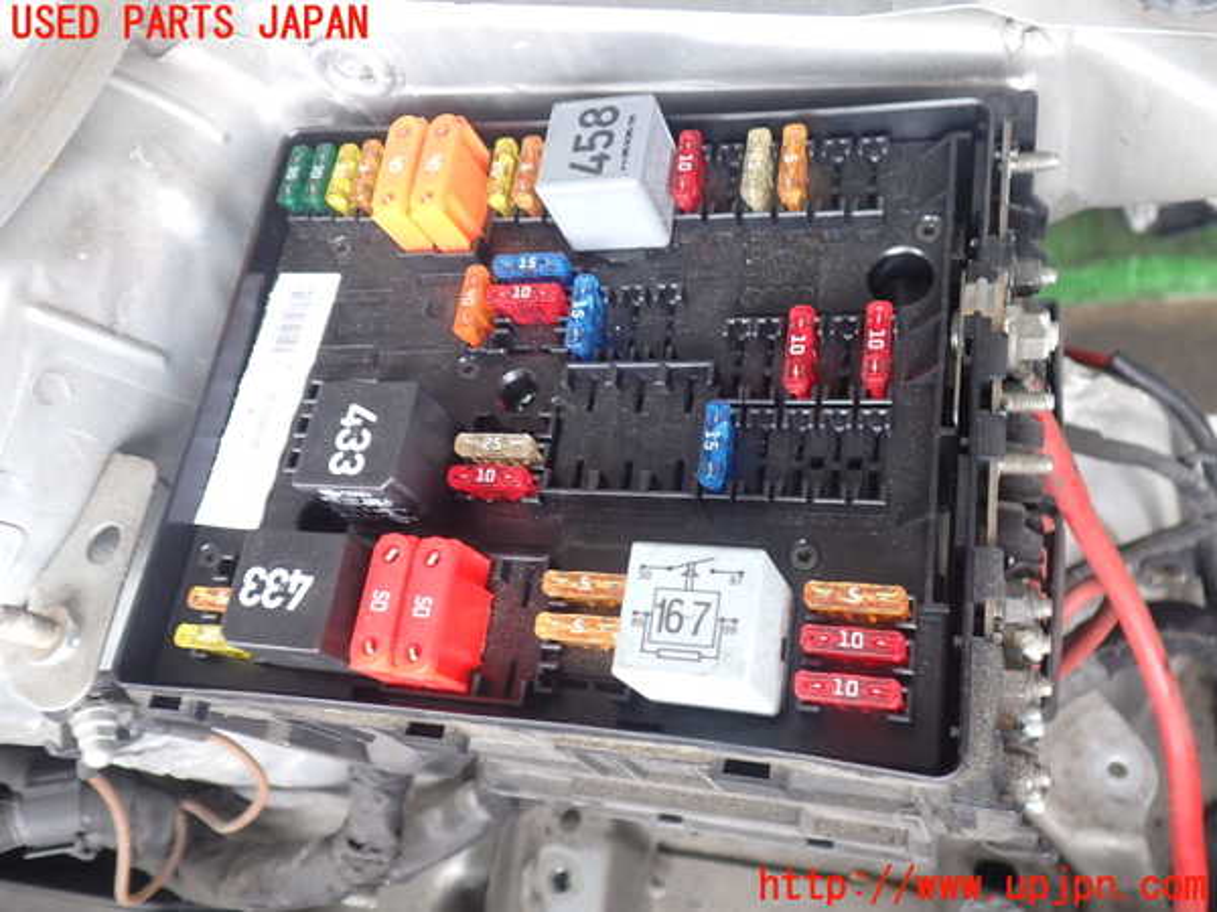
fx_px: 1055
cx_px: 608
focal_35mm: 30
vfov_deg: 46.8
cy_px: 456
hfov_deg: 60.0
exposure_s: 1/80
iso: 200
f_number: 2.3
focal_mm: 5.4
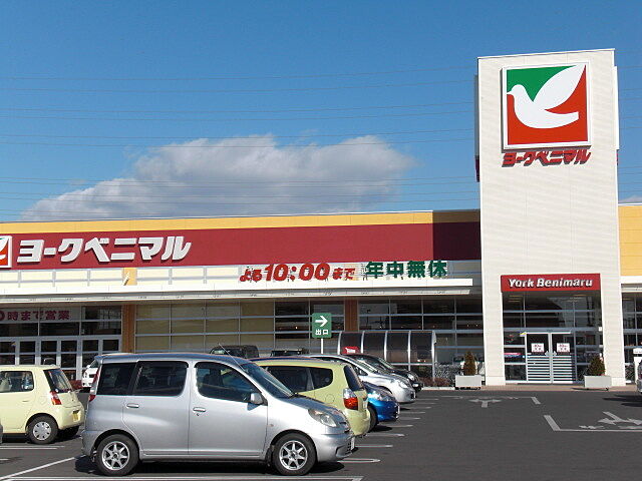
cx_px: 321
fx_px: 1168
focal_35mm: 63
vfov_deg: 23.3
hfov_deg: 30.7
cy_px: 240
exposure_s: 1/400
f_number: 7.2
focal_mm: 10.4
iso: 64
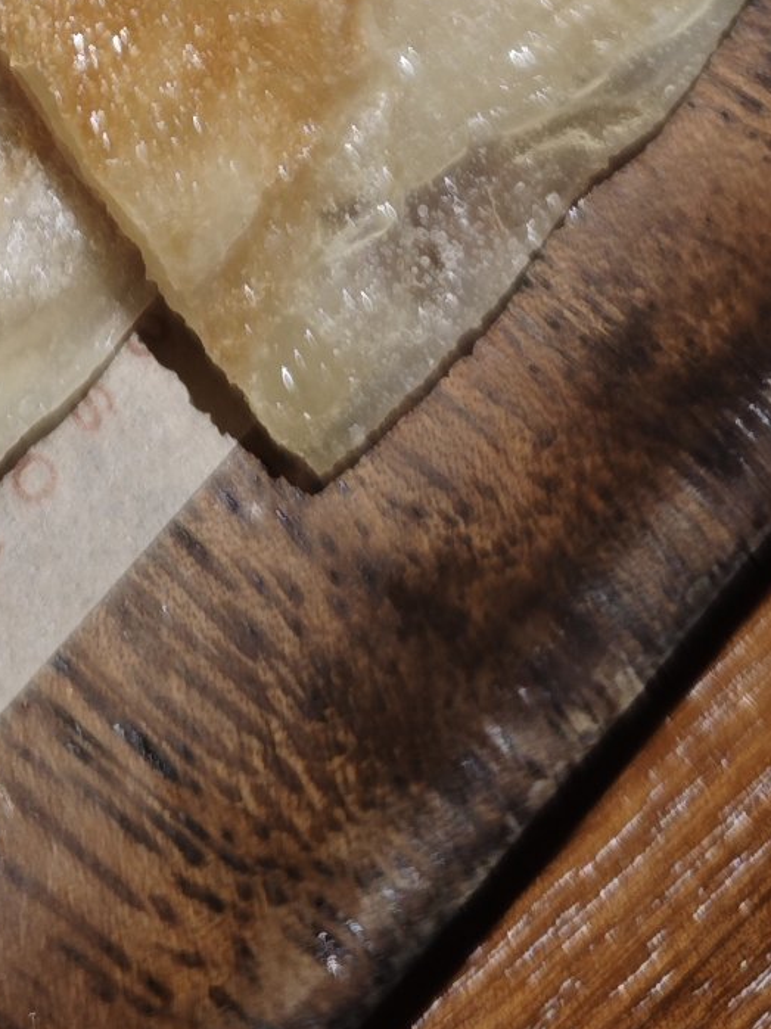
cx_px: -137
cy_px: -766
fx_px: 2674
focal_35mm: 90
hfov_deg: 15.8
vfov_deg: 17.9
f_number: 1.6
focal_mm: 6.55
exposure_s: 1/50
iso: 400
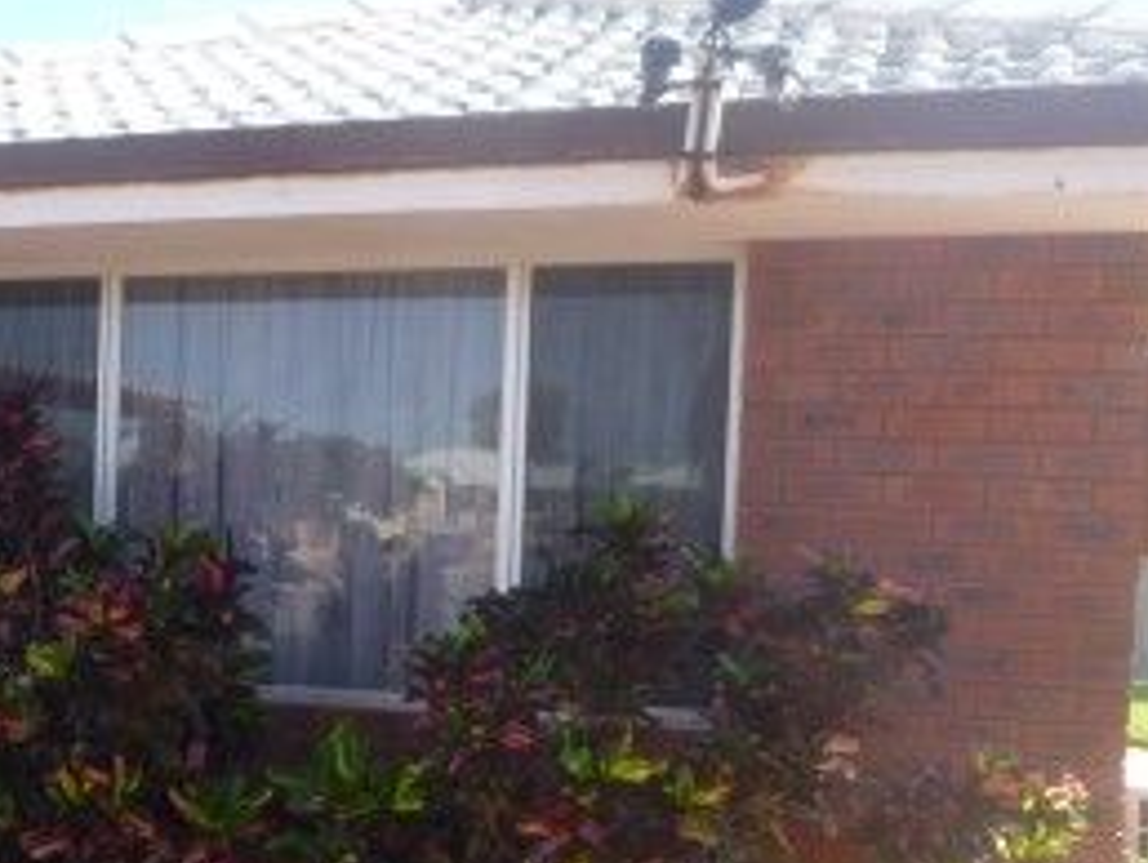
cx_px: -49
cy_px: 681
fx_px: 2058
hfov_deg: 28.8
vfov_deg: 23.4
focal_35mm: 62
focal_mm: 4.5
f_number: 3.9
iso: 100
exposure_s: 1/160
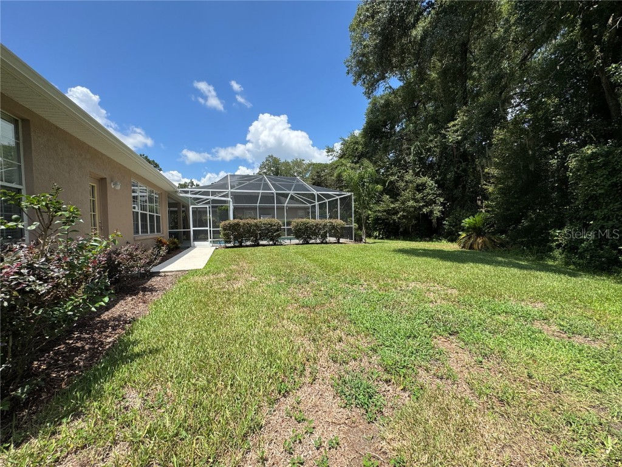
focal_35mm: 14
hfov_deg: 102.1
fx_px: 252
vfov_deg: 85.7
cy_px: 234
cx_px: 311
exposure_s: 1/1346
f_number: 2.2
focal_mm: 2.22
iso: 40
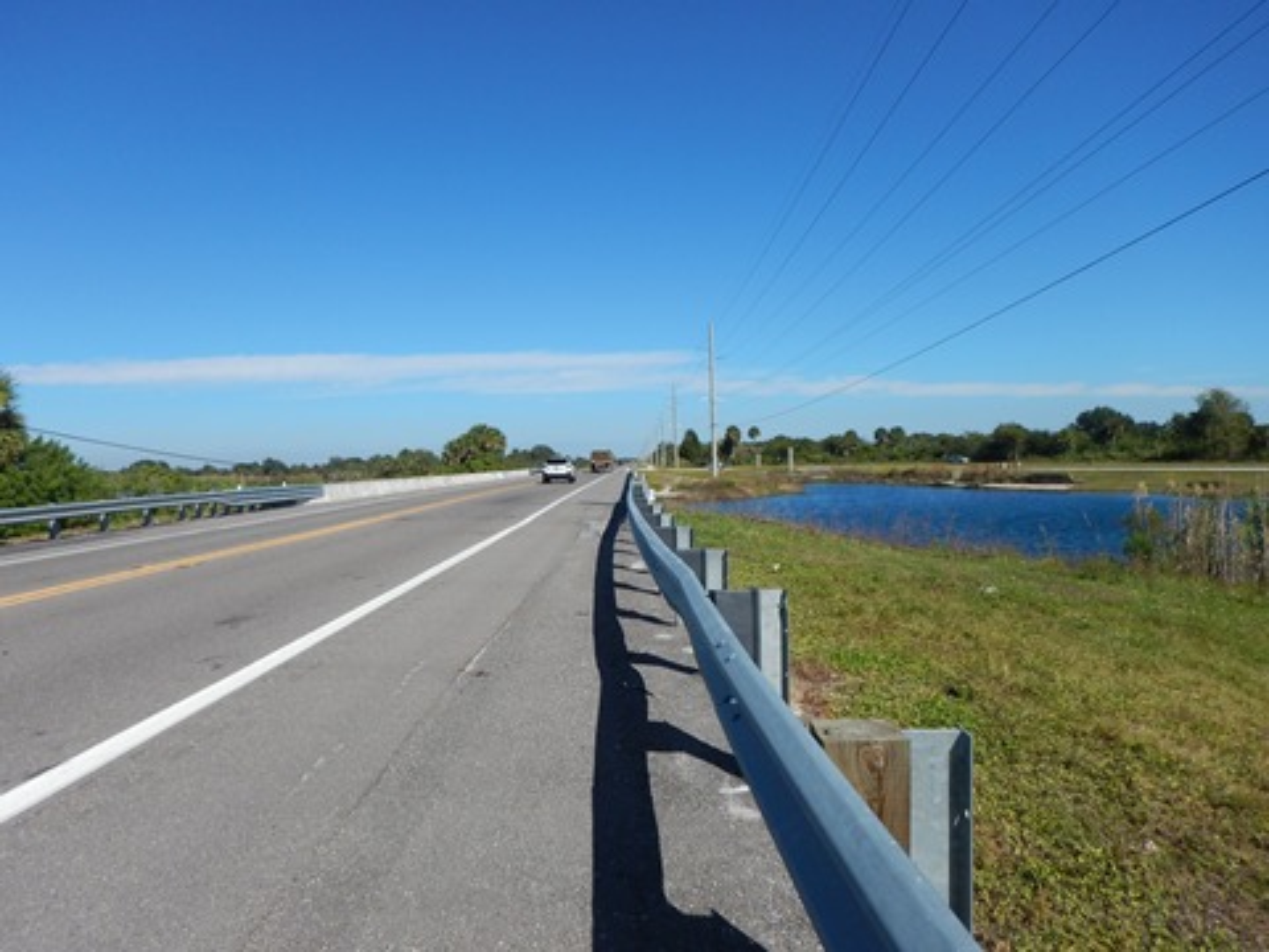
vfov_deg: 56.8
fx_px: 880
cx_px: 634
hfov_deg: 71.6
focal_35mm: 24
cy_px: 476
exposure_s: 1/1500
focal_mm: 4.3
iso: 125
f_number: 4.1
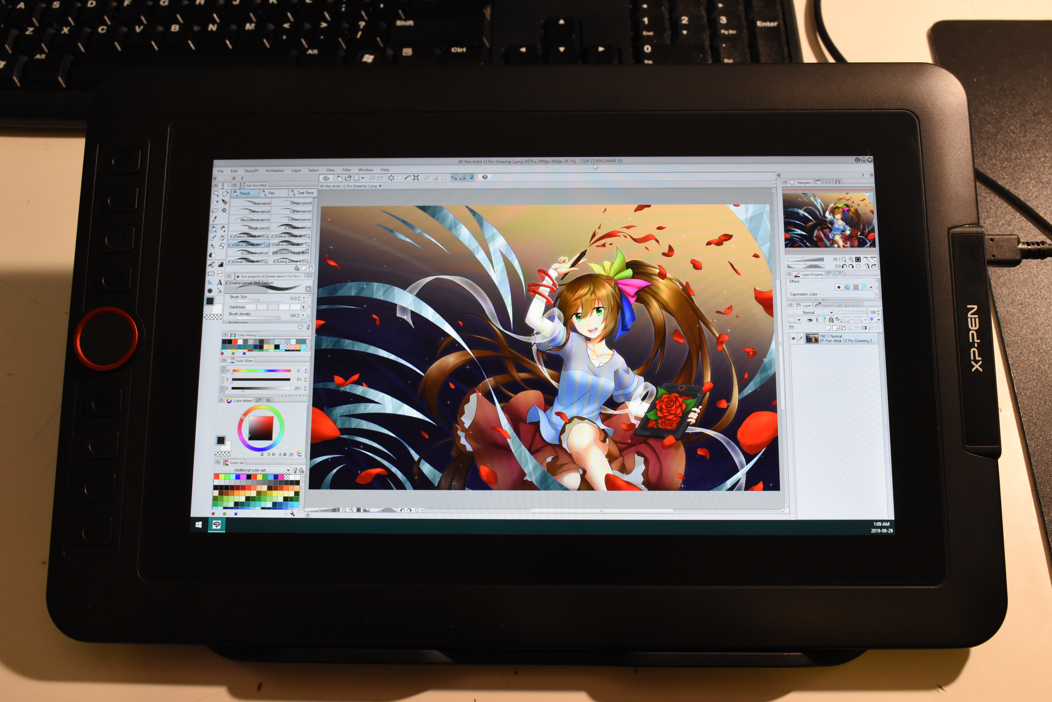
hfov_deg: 49.6
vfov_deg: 34.2
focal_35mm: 39
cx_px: 526
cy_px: 351
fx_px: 1140
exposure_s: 1/30
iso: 1600
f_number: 8
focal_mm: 26
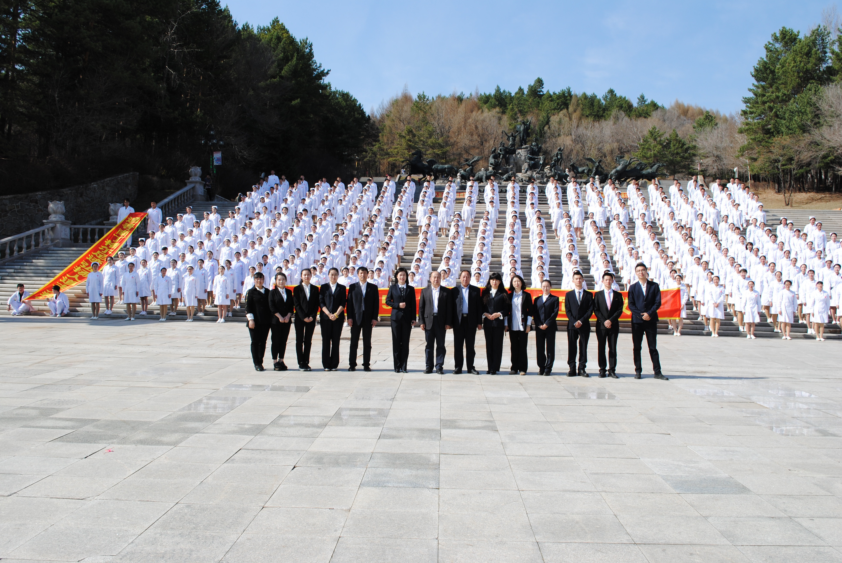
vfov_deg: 37.0
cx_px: 421
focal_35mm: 36
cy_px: 282
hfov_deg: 53.1
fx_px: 843
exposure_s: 1/250
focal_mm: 24
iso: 100
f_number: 8
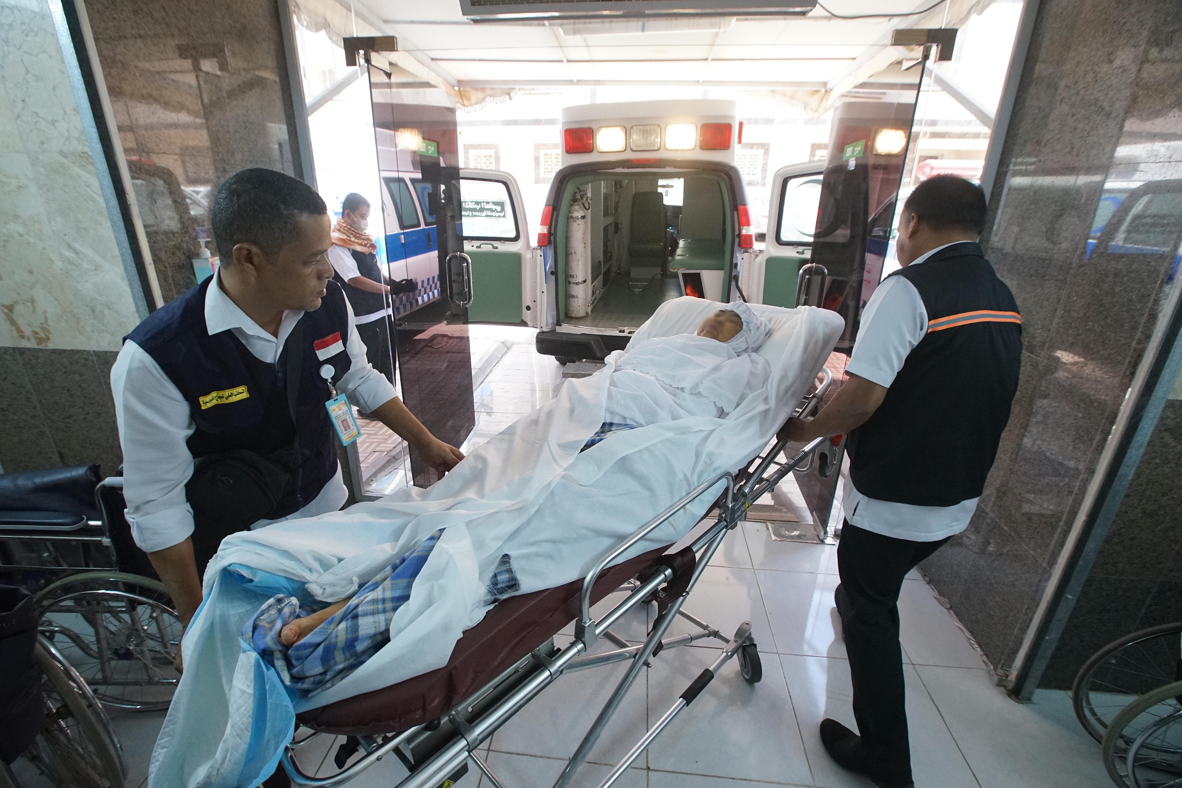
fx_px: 525
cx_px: 591
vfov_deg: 73.7
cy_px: 394
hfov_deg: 96.7
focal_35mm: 16
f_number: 6.3
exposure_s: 1/320
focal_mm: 16
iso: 3200
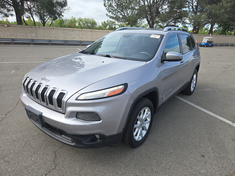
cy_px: 88
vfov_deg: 58.9
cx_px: 118
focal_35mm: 23
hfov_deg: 73.9
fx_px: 156
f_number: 1.8
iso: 25
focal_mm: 5.4
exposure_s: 1/768
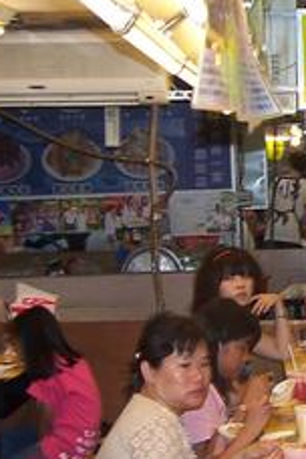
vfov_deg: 18.4
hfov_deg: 11.8
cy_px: 225
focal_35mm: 111
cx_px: 455
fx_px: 1415
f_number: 2.8
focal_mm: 6.3
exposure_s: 1/60
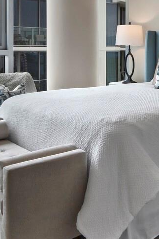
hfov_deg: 27.6
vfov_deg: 39.5
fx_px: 318
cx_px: 121
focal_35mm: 48
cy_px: 47
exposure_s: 1/8
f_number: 11
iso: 320
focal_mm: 7
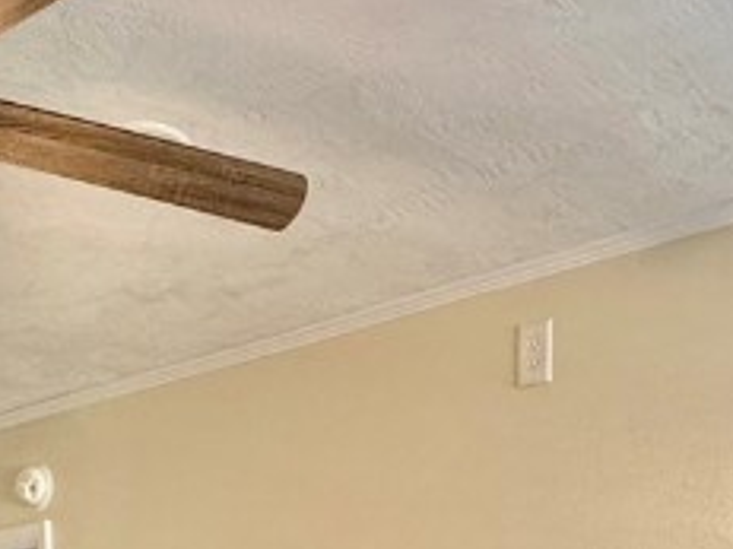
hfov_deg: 30.7
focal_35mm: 62
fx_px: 1312
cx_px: 552
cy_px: 876
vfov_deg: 19.7
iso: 320
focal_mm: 2.22
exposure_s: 1/60
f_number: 2.2
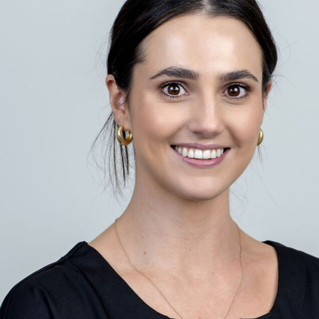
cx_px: 188
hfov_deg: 9.6
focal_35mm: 183
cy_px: 204
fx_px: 1908
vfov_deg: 9.6
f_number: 6.3
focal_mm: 64
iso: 200
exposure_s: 1/60
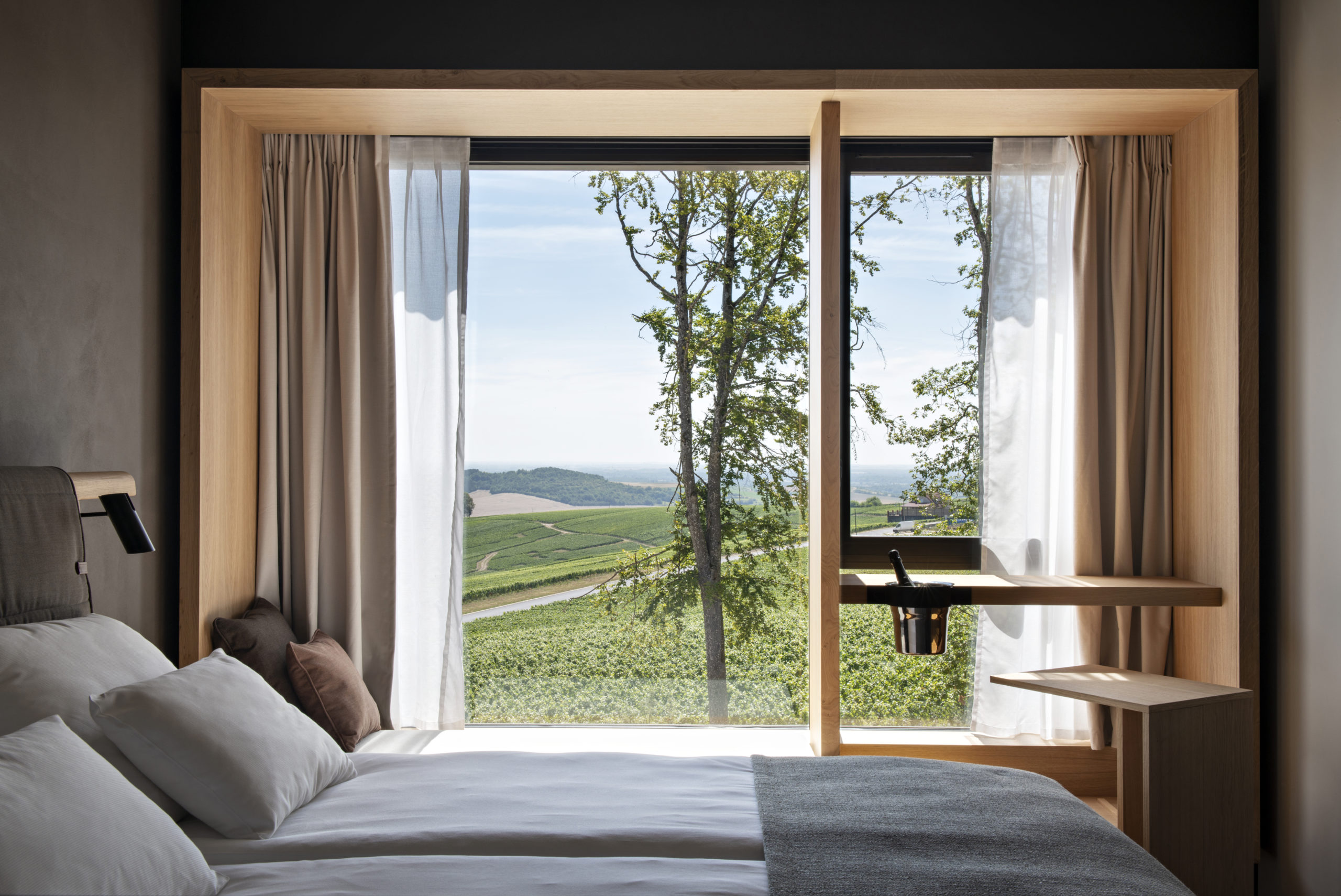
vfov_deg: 37.9
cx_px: 670
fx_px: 1304
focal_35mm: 35
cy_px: 448
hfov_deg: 54.4
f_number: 16
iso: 125
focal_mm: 35
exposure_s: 1/25
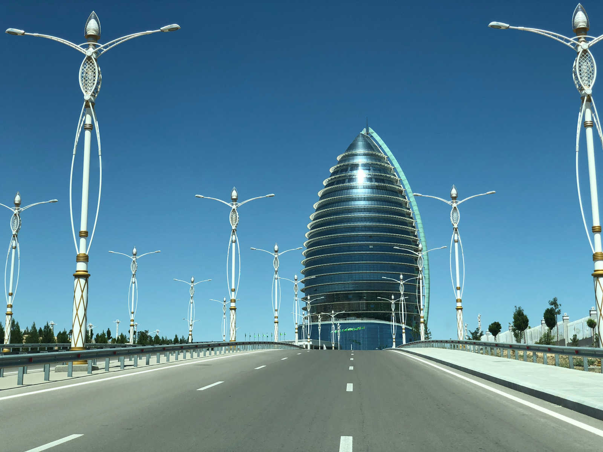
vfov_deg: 28.0
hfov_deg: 36.8
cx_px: 302
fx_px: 906
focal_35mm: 52
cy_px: 226
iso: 16
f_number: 2.4
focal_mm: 6
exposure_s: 1/1372
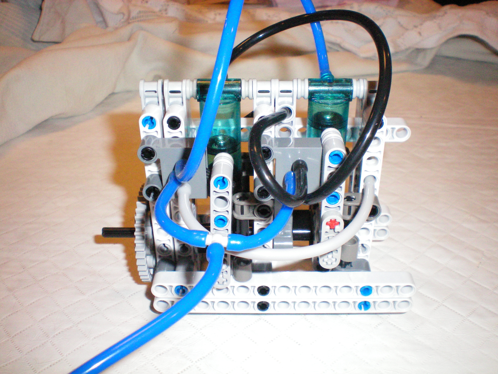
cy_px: 187
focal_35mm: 38
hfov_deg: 49.0
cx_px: 249
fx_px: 547
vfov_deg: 37.7
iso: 400
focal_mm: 6.3
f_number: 4.6
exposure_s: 1/60
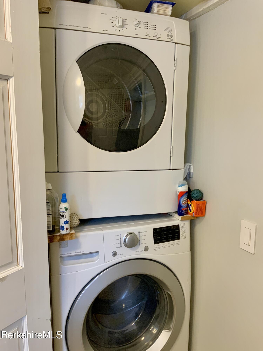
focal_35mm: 29
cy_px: 176
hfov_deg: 48.2
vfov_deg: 61.7
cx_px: 132
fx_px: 294
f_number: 1.8
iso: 80
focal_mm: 3
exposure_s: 1/60
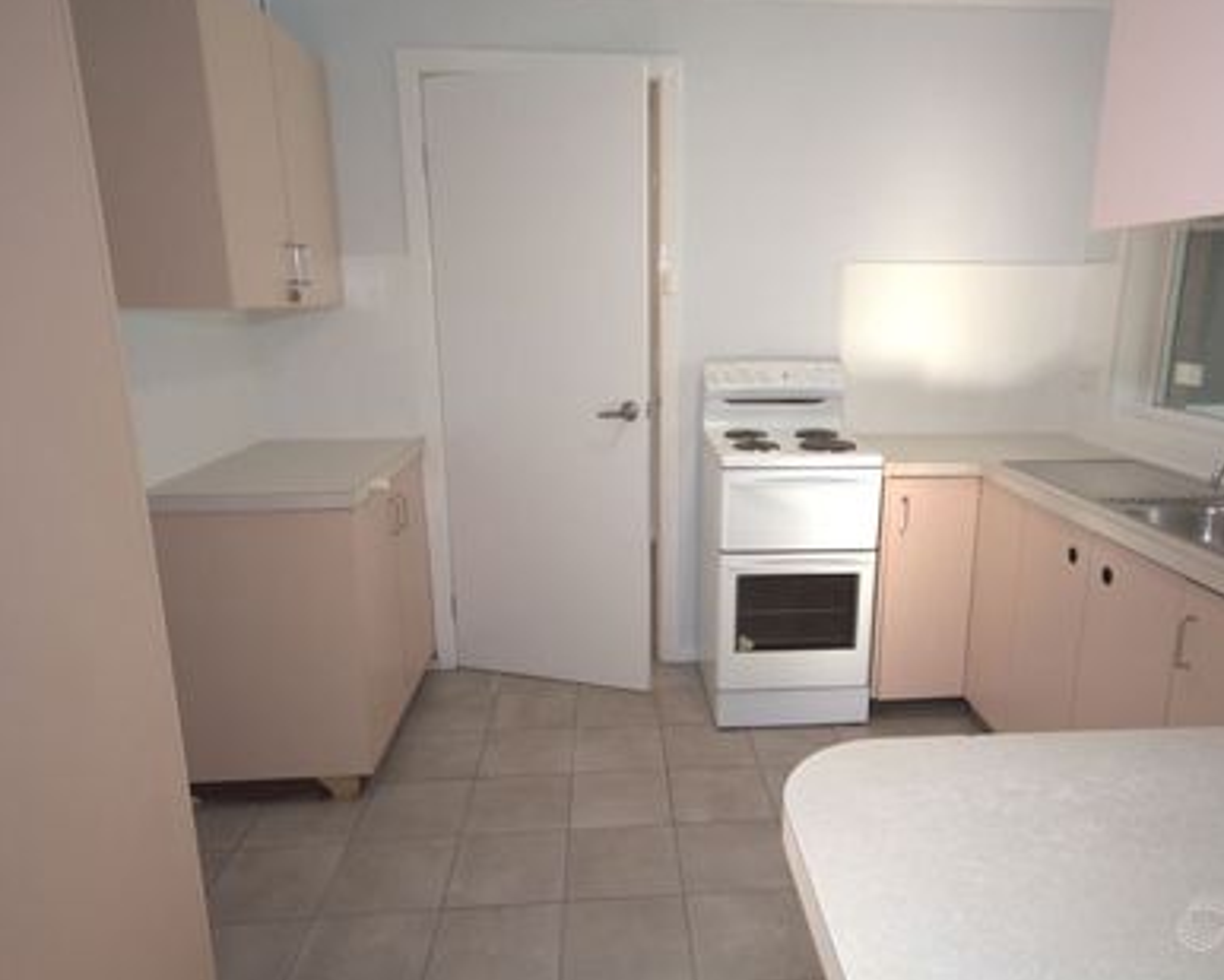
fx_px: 870
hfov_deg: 70.0
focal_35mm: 24
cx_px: 688
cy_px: 487
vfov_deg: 58.8
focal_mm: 14
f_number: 4.8
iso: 200
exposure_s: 1/60
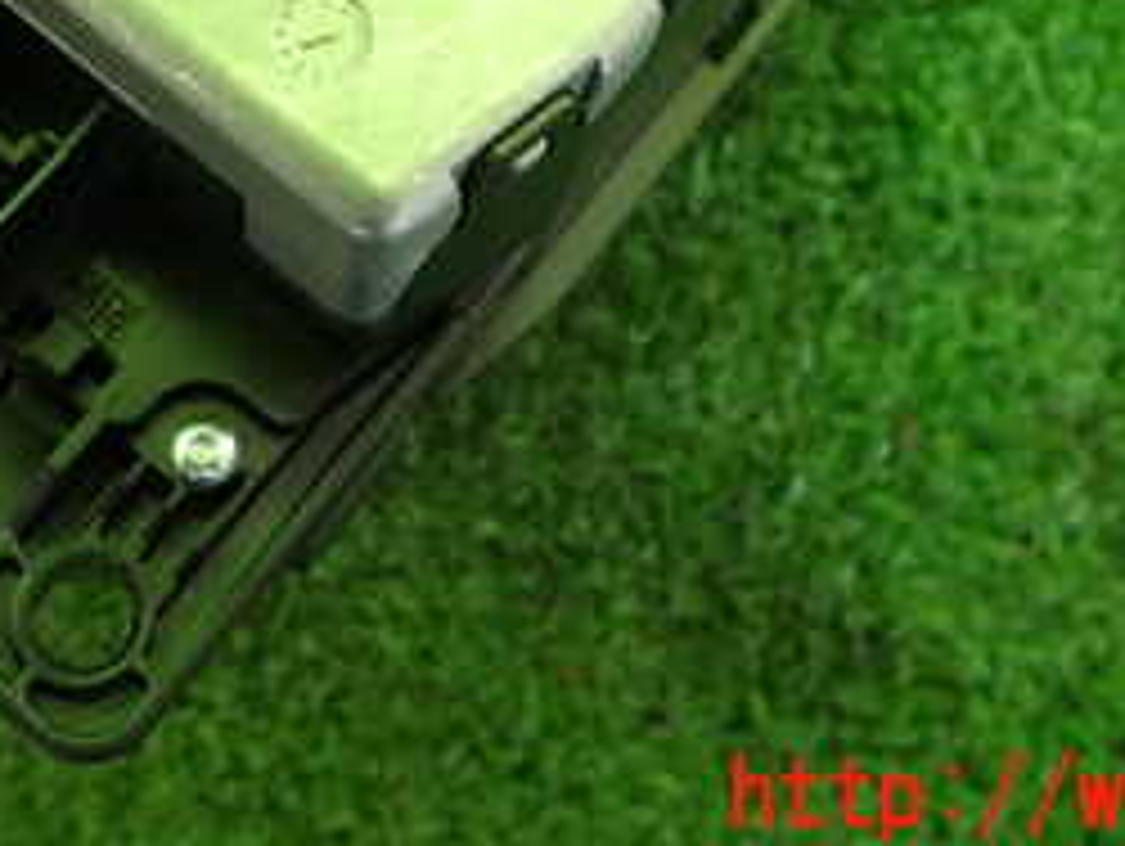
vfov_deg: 22.6
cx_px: 396
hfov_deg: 31.9
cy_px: -158
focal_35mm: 60
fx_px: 1952
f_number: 2
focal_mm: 4.5
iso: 160
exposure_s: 1/60
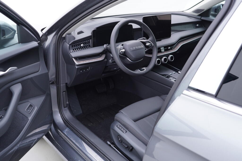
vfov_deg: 36.9
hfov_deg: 53.1
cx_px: 121
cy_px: 80
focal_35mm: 36
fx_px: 242
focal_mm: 24
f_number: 2.8
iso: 160
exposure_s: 1/40
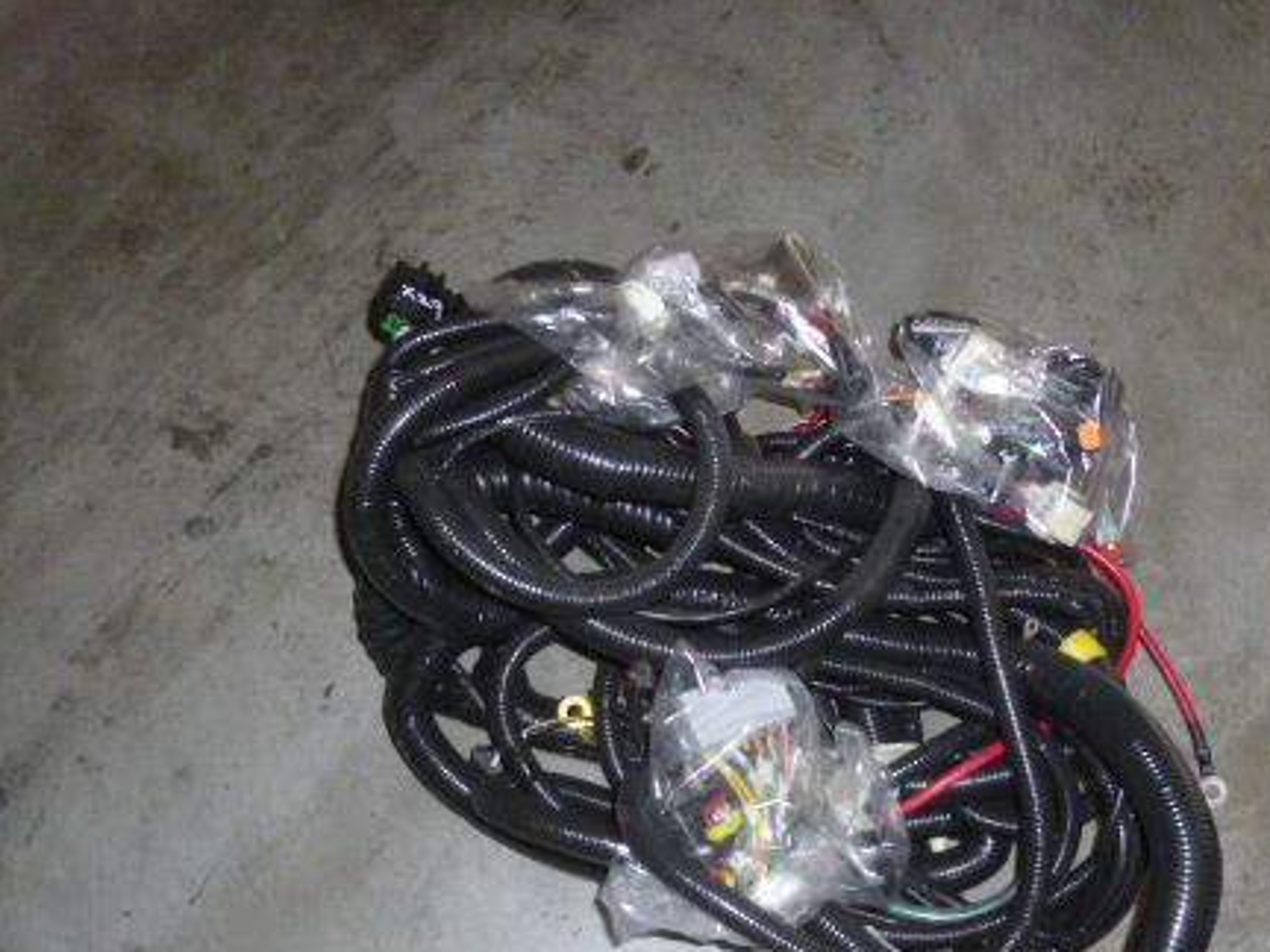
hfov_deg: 49.3
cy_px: 649
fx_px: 1357
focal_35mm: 37
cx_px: 841
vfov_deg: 38.2
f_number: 3.1
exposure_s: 1/125
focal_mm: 4.5
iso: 400
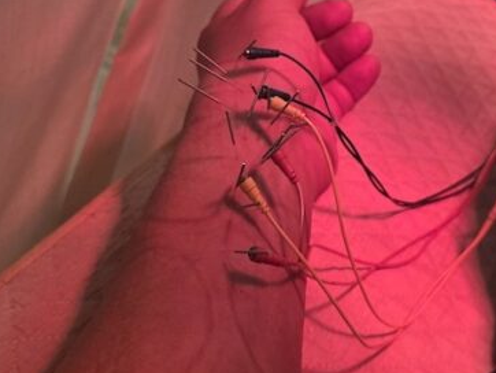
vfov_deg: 22.2
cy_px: 62
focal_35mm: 65
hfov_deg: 29.4
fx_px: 932
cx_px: 360
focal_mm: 6.3
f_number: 1.7
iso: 160
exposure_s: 1/120
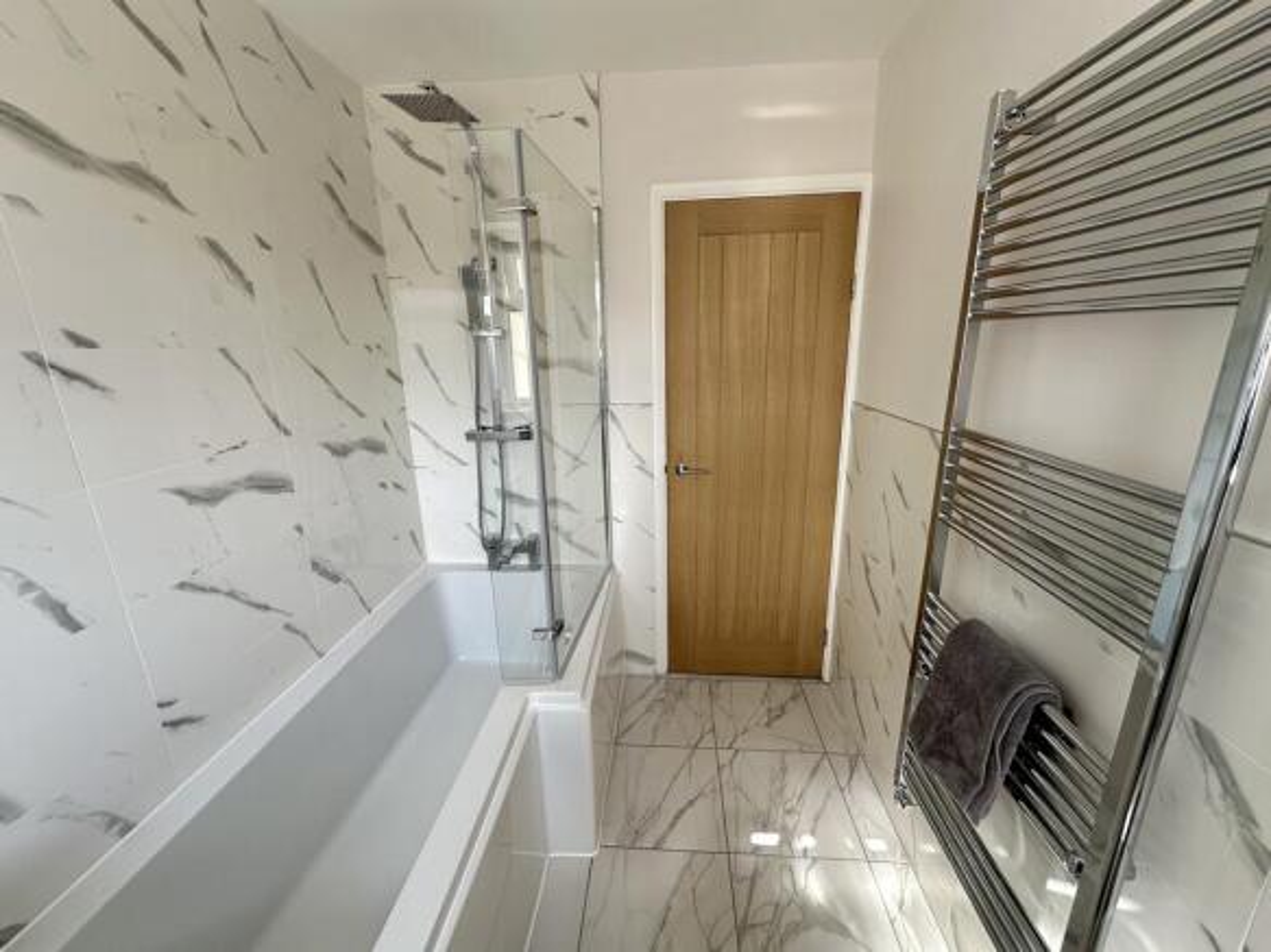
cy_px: 476
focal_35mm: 14
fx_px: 514
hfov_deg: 102.1
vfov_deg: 85.7
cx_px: 636
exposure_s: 1/118
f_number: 2.2
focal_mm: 2.22
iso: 40
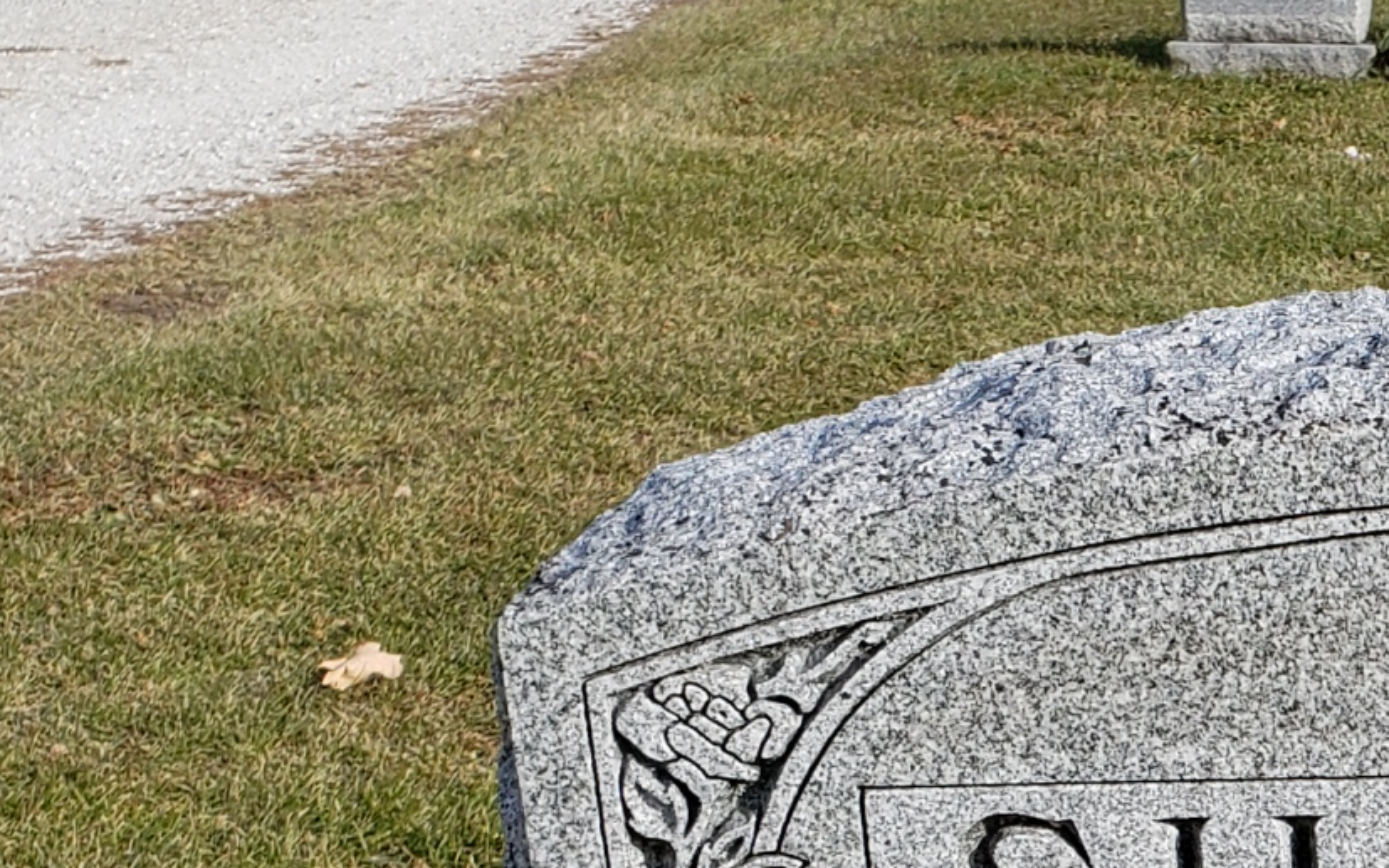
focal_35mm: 96
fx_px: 3634
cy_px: 1258
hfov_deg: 19.4
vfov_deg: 13.0
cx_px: 1960
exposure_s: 1/1222
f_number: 2.4
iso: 50
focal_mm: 4.3
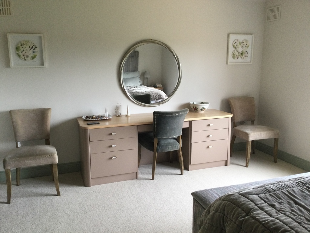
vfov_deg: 45.4
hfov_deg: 58.4
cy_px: 116
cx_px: 155
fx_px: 278
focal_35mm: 31
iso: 64
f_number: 2.4
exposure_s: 1/33
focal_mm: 3.3
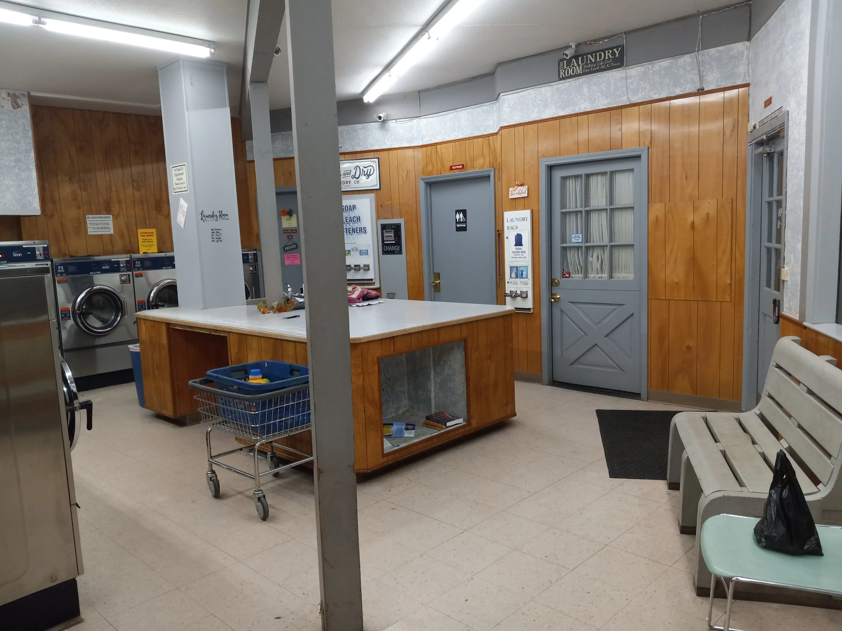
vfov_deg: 51.4
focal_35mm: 27
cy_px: 316
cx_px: 421
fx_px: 657
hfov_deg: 65.3
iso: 160
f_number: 1.8
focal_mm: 3.94
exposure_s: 1/120
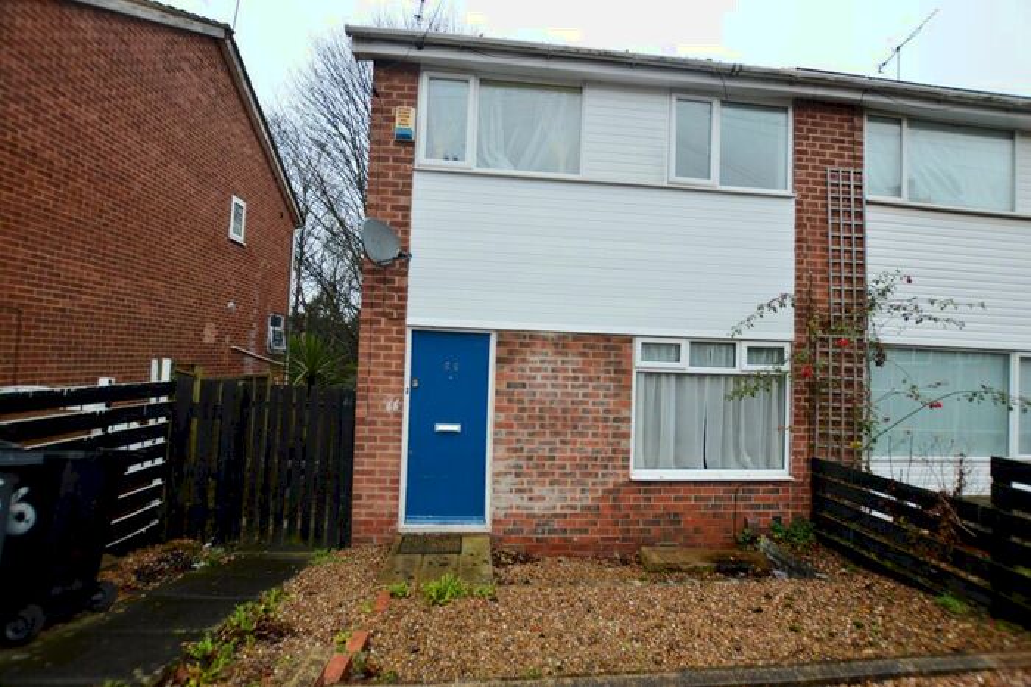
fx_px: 429
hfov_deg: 100.4
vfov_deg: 77.3
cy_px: 344
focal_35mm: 15
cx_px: 516
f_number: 4.5
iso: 400
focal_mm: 10
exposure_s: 1/100
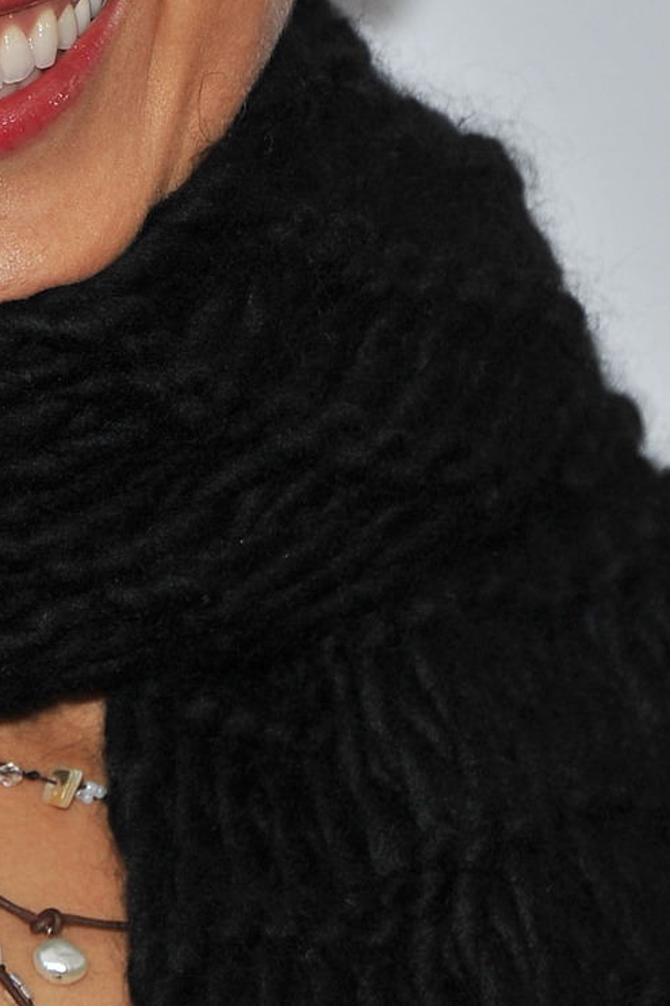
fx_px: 15388
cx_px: -135
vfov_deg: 3.7
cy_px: 70
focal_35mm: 551
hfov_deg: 2.5
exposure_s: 1/160
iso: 320
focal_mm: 200
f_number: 7.1
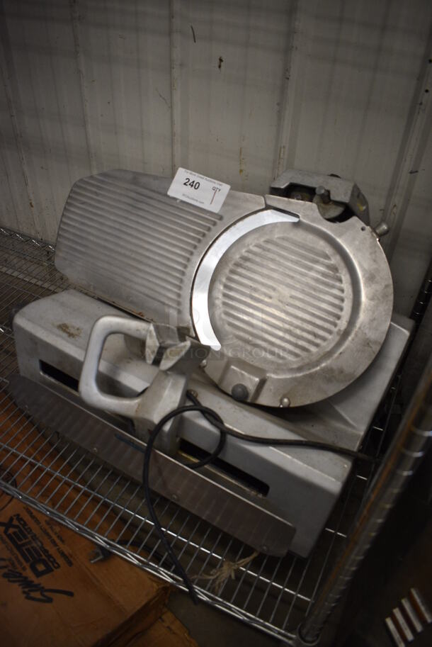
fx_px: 485
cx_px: 216
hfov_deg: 48.0
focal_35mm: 27
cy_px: 324
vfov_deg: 67.3
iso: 800
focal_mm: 18
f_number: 3.5
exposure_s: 1/200
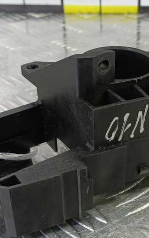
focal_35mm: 49
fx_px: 318
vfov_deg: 41.0
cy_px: 131
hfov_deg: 26.0
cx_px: 113
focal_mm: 4.11
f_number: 1.6
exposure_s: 1/50
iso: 192
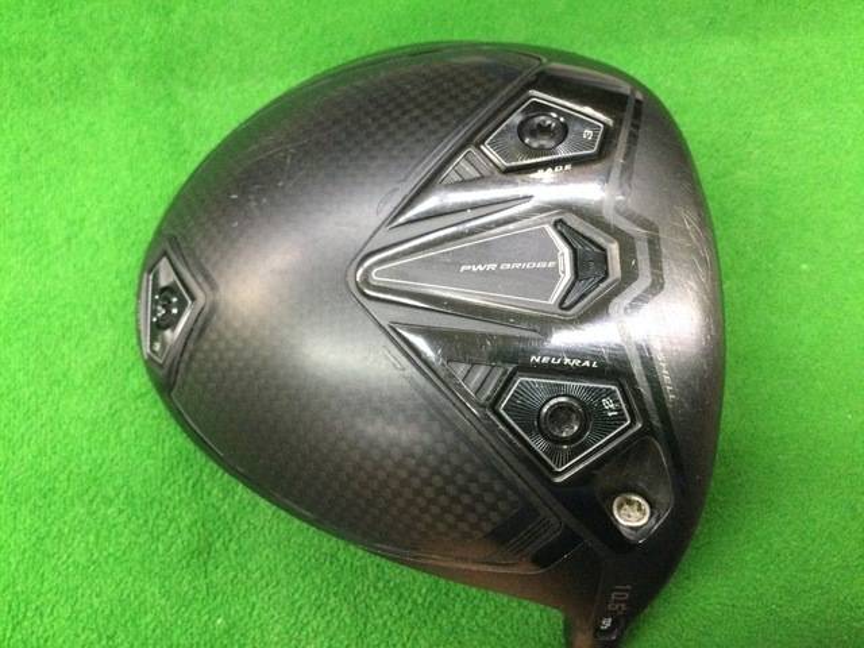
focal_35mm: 31
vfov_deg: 45.4
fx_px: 774
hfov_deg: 58.4
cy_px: 324
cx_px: 432
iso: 200
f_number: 2.4
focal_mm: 3.3
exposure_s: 1/30
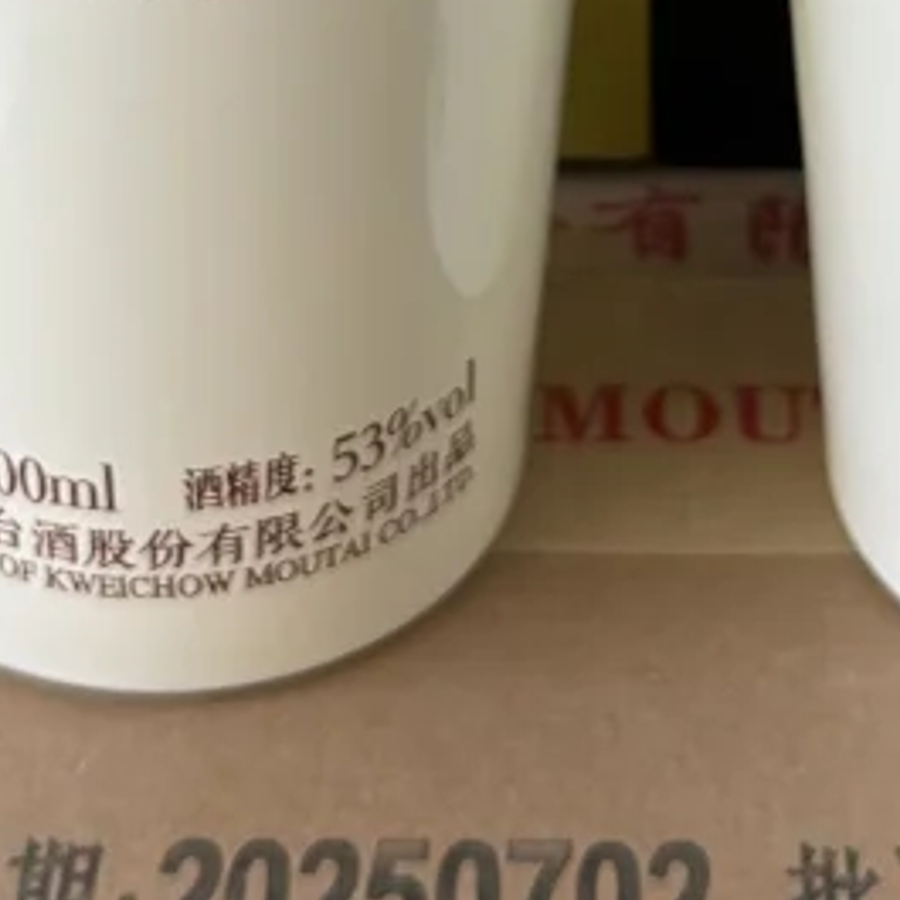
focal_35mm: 125
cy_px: -676
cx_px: 601
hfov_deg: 13.9
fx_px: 3677
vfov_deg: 12.8
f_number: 1.5
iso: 40
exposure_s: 1/169
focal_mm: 5.7
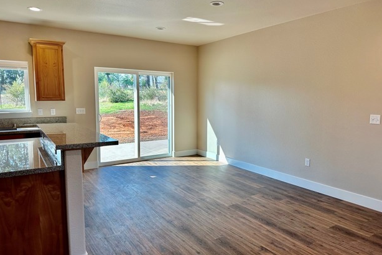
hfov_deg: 69.4
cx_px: 195
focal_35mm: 26
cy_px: 126
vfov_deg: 49.6
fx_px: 276
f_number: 1.78
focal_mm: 6.86
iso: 80
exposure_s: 1/330
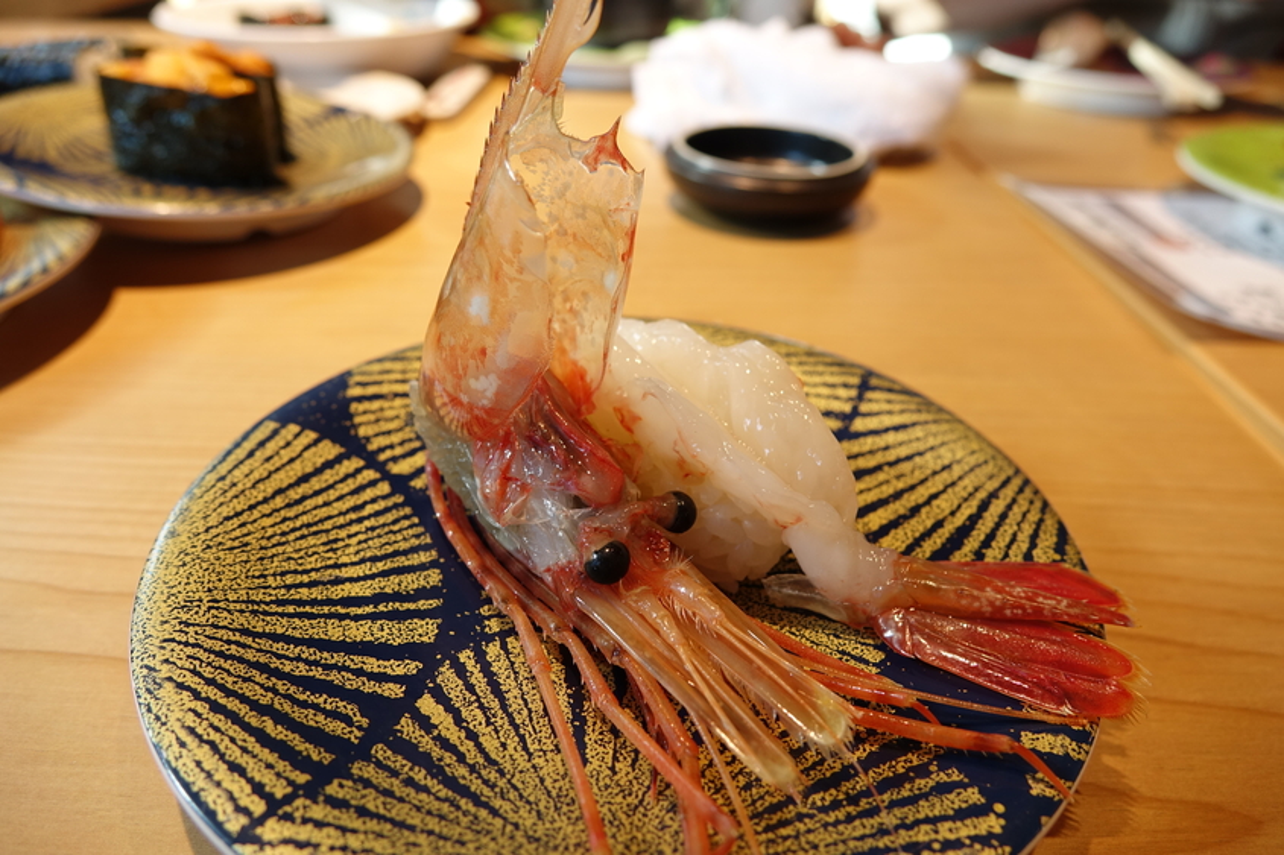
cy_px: 428
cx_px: 642
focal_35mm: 24
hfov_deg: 73.8
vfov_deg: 53.1
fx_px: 856
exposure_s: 1/50
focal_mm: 8.9
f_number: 2.8
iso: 125
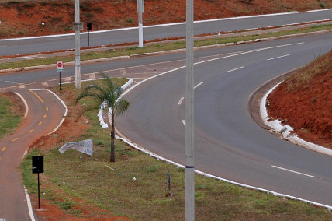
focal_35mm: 144
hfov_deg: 14.3
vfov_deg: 9.4
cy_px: 15
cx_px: 201
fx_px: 1326
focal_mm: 40
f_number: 7.1
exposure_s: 1/200
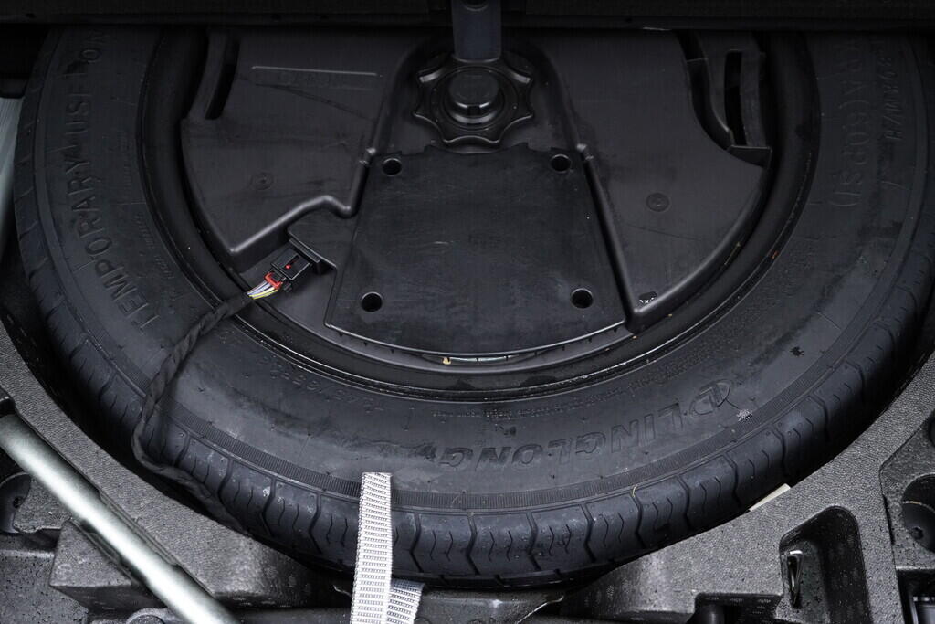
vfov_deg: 36.9
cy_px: 312
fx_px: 935
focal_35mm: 36
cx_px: 468
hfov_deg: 53.1
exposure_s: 1/40
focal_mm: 24
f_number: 2.8
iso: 1000
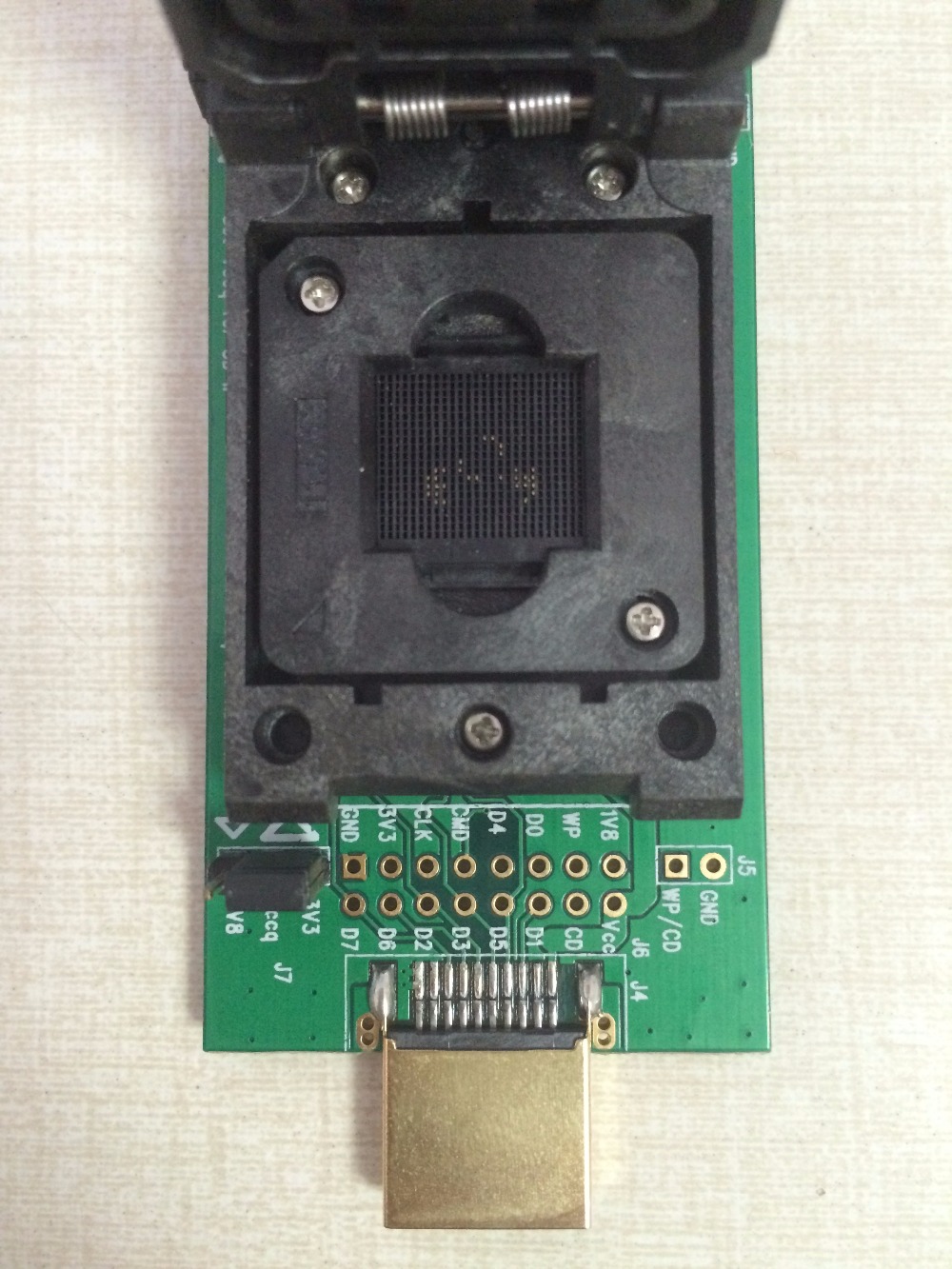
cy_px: 634
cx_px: 476
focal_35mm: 29
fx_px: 1063
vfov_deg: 61.7
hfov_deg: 48.2
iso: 320
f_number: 2.2
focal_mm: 4.15
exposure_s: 1/30
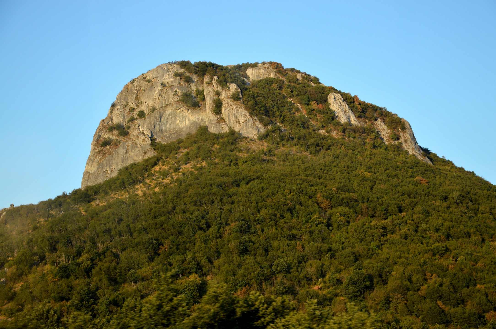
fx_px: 1280
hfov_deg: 21.9
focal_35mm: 93
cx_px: 248
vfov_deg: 14.7
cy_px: 164
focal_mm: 62
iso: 200
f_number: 5.6
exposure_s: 1/125
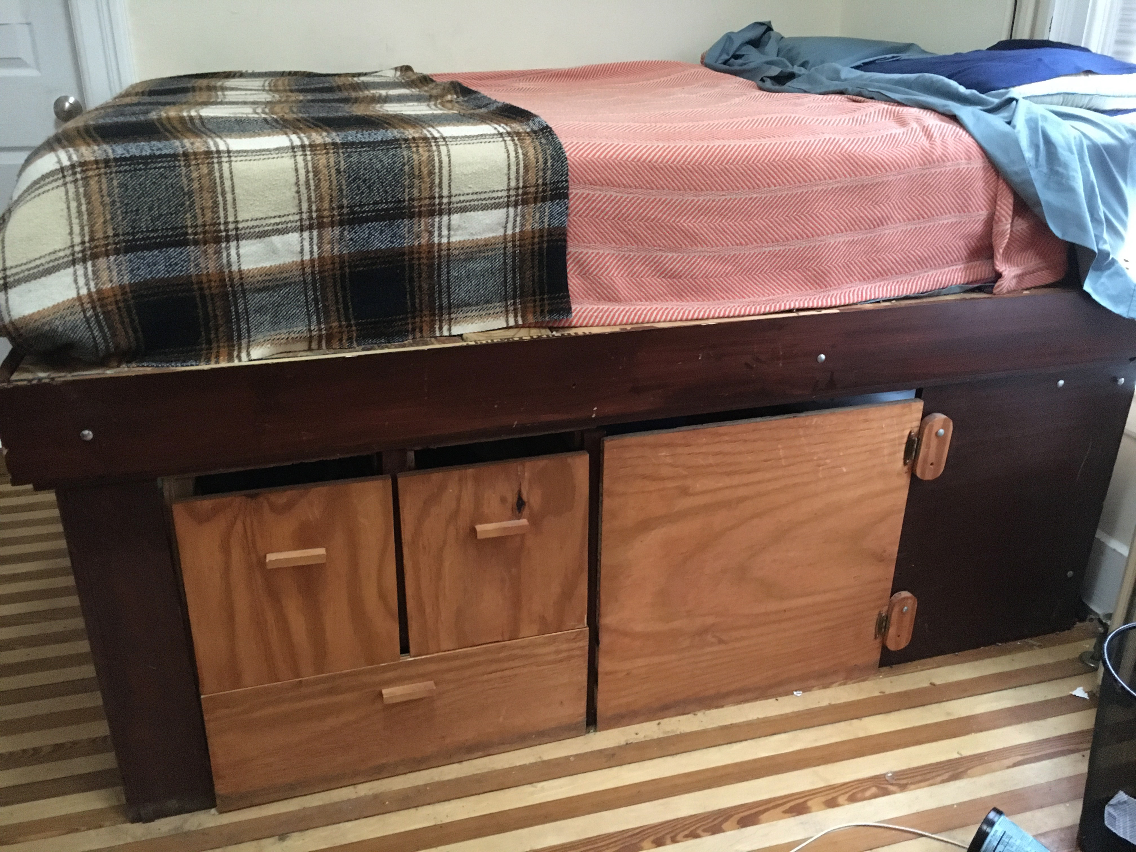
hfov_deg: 61.7
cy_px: 426
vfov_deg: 48.2
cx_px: 568
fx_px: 952
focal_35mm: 29
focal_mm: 4.15
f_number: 2.2
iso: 320
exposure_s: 1/15
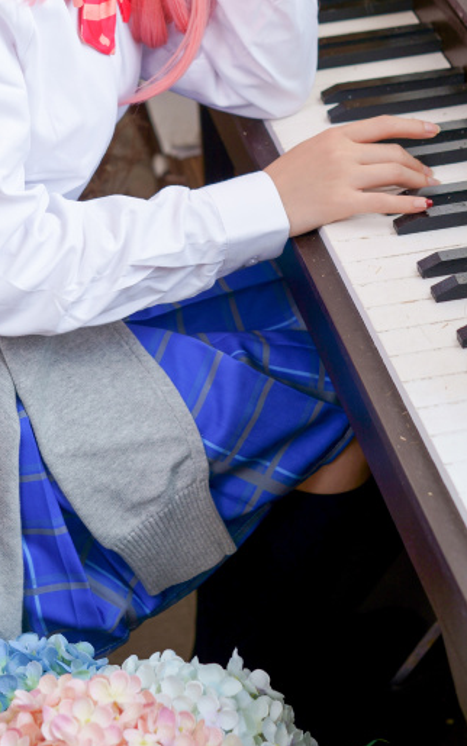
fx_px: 1934
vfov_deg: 21.4
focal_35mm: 95
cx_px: 167
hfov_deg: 13.8
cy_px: 80
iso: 100
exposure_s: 1/200
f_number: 2.8
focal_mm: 40
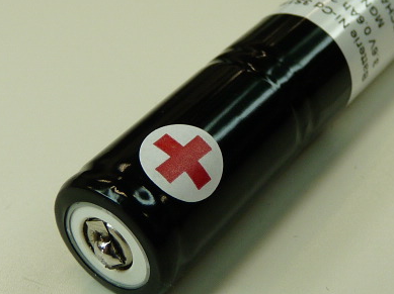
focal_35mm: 84
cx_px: 270
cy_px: 109
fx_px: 955
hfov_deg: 23.2
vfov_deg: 17.5
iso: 100
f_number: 2.8
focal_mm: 5.1
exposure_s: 1/80
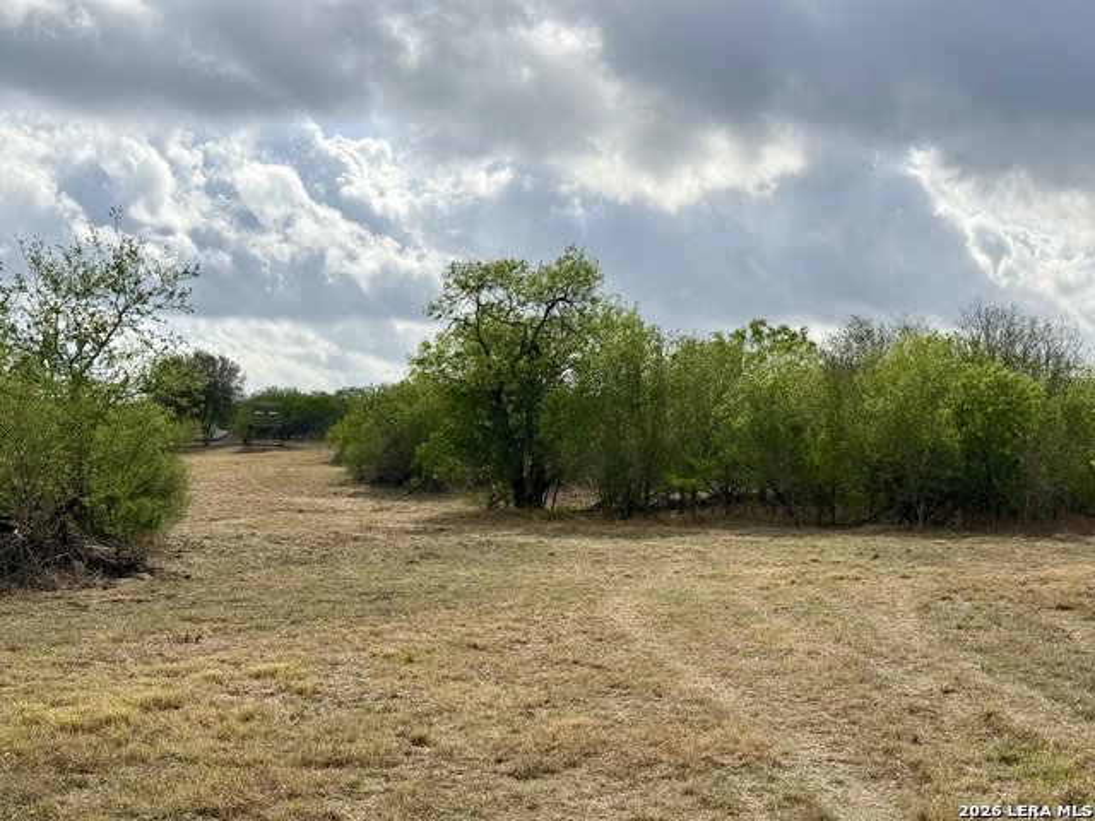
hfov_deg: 39.7
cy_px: 410
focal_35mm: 48
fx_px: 1518
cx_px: 548
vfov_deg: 30.3
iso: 64
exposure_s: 1/11364
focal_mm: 6.76
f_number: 1.78
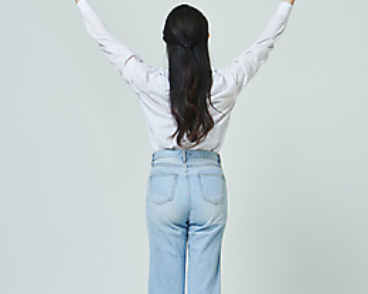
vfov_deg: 15.2
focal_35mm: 101
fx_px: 1100
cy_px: 168
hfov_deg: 19.0
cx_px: 188
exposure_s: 1/125
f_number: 11
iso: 100
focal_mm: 70
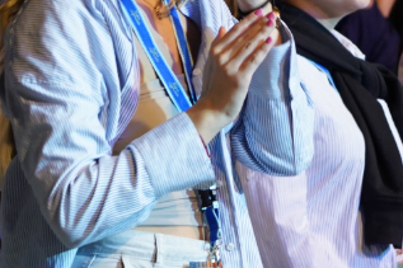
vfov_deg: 3.2
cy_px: 200
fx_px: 4822
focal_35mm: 431
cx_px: 361
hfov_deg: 4.8
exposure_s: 1/100
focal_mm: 105
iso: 1600
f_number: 4
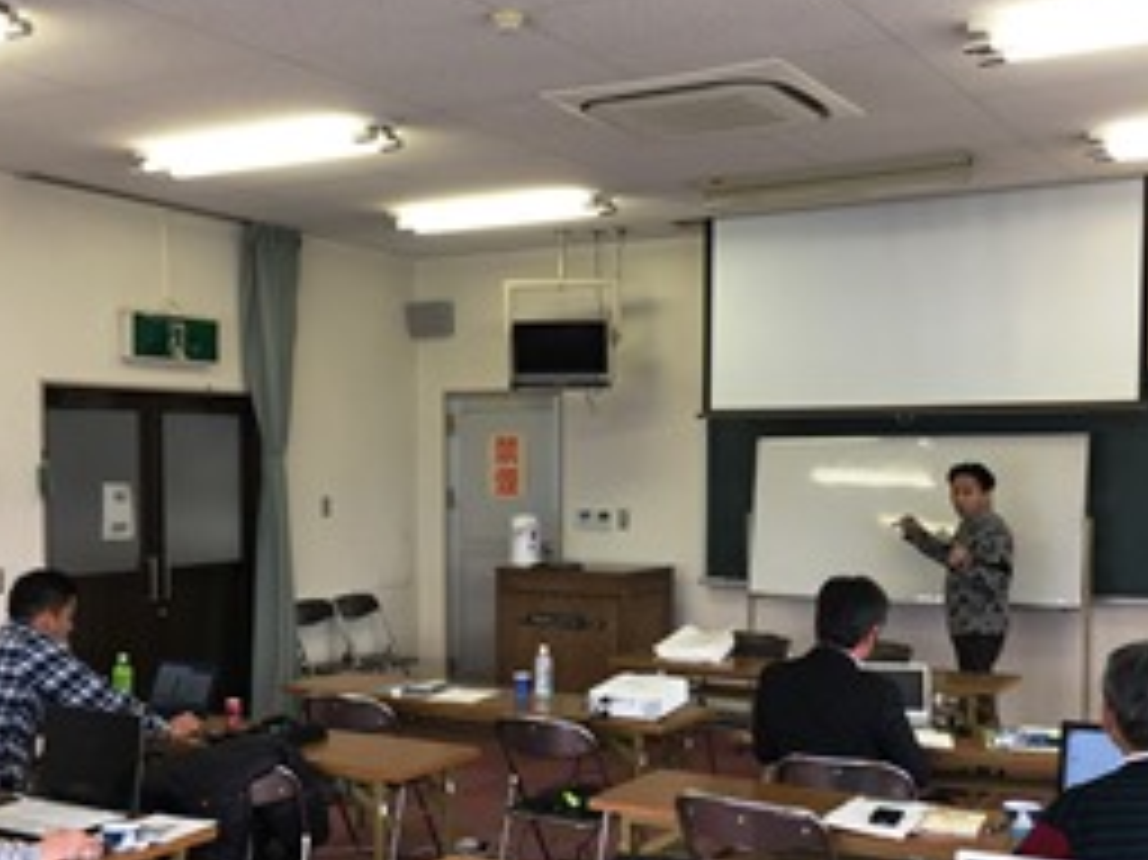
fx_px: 1359
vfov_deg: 34.9
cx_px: 536
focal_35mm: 41
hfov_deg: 45.8
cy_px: 545
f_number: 2.2
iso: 32
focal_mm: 4.15
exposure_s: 1/60
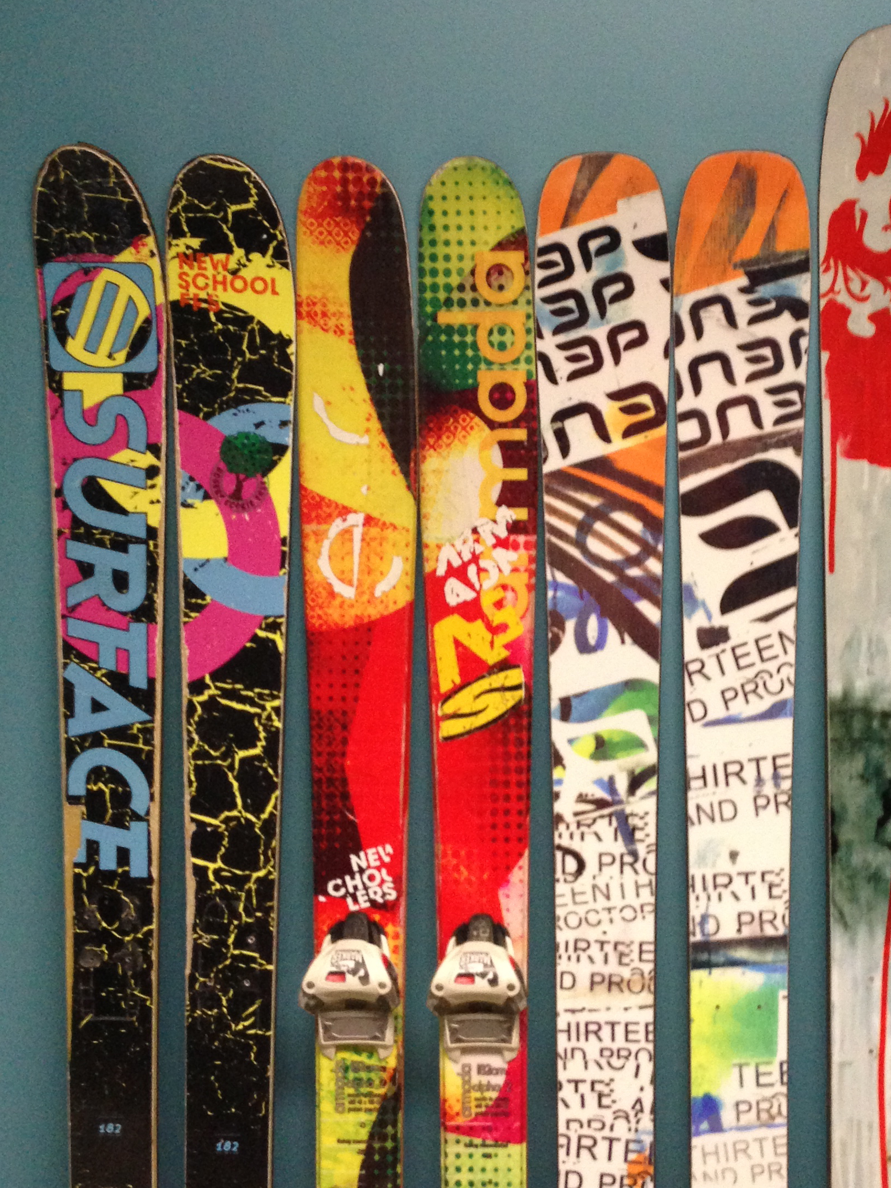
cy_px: 561
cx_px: 601
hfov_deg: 28.9
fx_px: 1716
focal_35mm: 50
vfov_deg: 38.2
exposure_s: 1/20
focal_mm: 4.13
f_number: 2.4
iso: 250
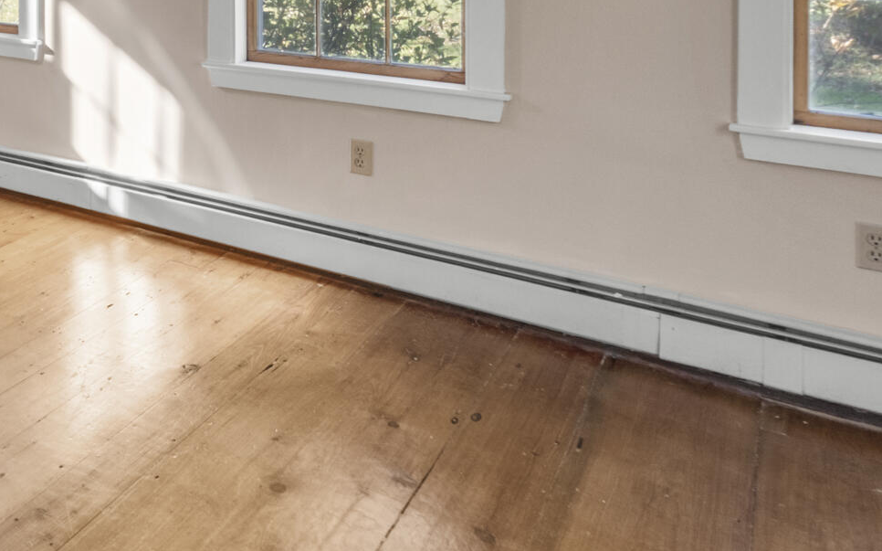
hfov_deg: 43.0
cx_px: -34
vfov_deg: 29.7
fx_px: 913
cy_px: -76
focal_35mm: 38
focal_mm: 8
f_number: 8
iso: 320
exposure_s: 1/15
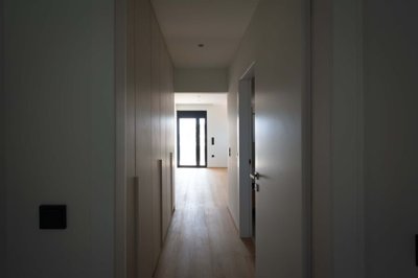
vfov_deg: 77.2
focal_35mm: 15
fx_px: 174
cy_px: 139
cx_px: 209
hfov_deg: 100.4
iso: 100
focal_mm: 10
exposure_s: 1/30
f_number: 5.6
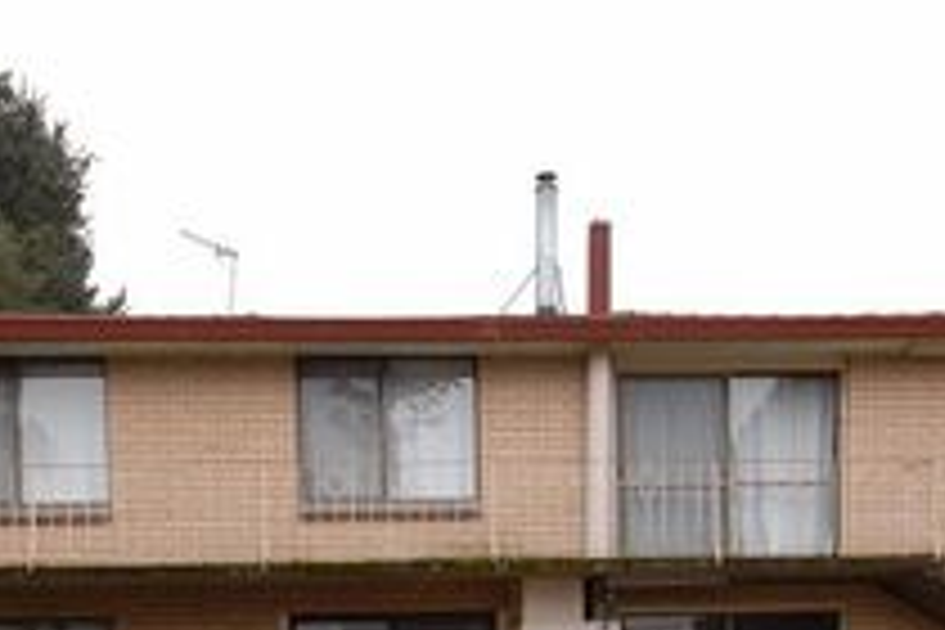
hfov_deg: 49.8
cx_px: 396
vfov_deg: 31.0
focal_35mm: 39
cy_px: 686
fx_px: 1012
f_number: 6.3
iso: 400
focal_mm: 11.5
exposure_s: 1/160
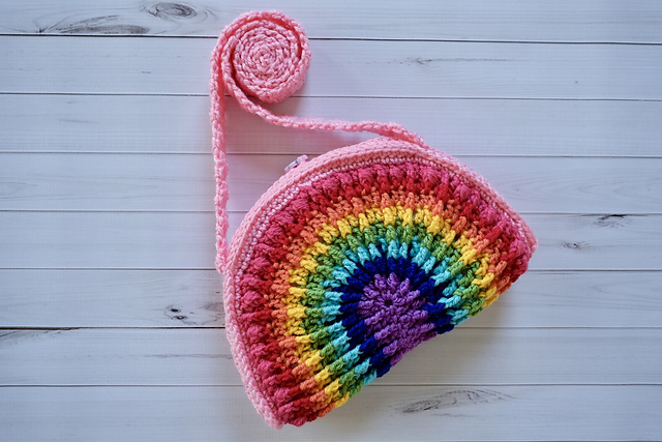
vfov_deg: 43.6
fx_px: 552
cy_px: 221
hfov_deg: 61.9
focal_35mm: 30
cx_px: 331
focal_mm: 20.2
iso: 1000
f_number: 4
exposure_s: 1/100
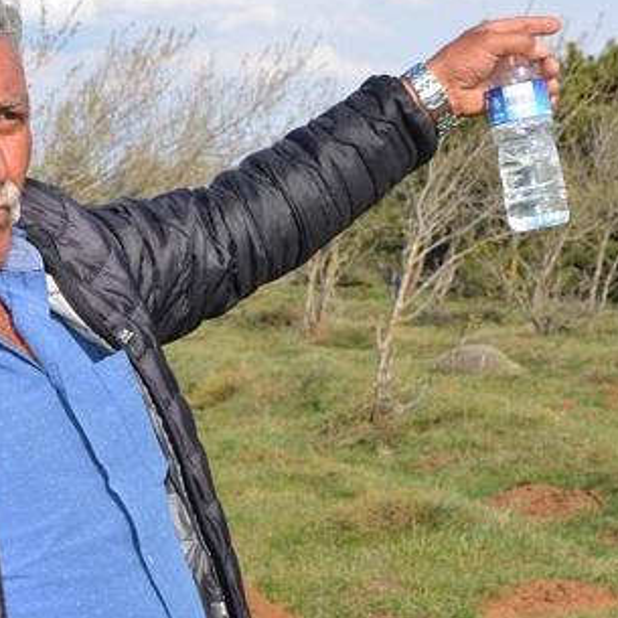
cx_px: 338
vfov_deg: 19.3
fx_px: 1818
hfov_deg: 19.3
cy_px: 325
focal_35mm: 90
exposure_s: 1/250
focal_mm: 28
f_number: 8
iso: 100
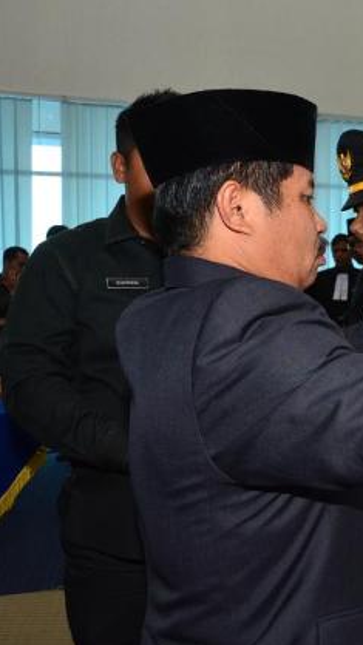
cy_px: 324
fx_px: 822
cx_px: 466
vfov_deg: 42.9
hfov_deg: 22.4
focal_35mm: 48
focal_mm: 20
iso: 1250
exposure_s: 1/200
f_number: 6.3
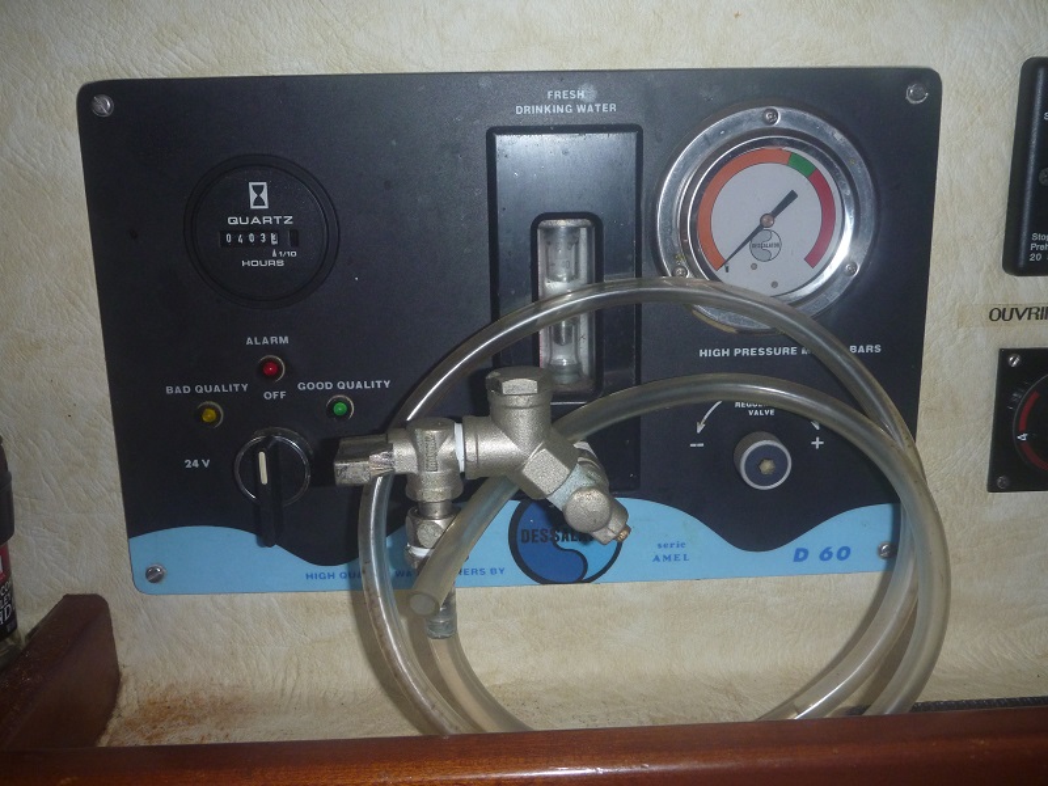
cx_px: 524
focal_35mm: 34
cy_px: 393
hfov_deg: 54.0
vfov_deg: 41.8
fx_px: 1029
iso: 160
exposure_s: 1/30
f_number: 3.7
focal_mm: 6
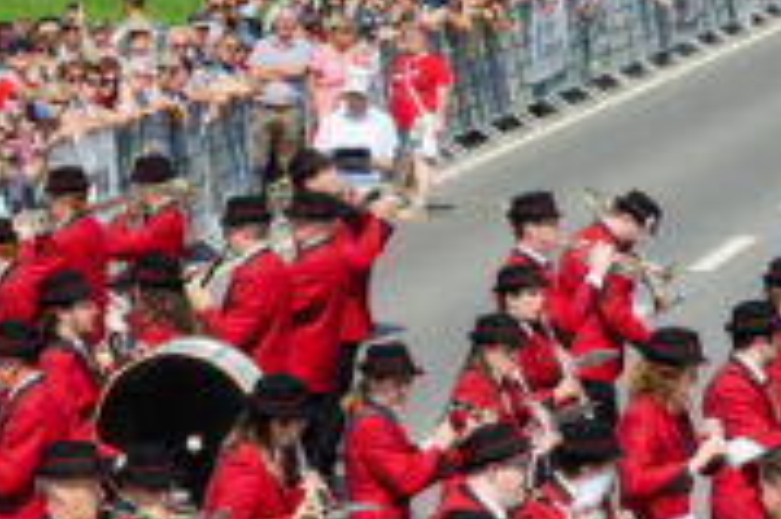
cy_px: 567
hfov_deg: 6.8
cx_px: -340
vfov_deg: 4.6
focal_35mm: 299
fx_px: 6476
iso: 140
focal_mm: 55
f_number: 11
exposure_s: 1/250
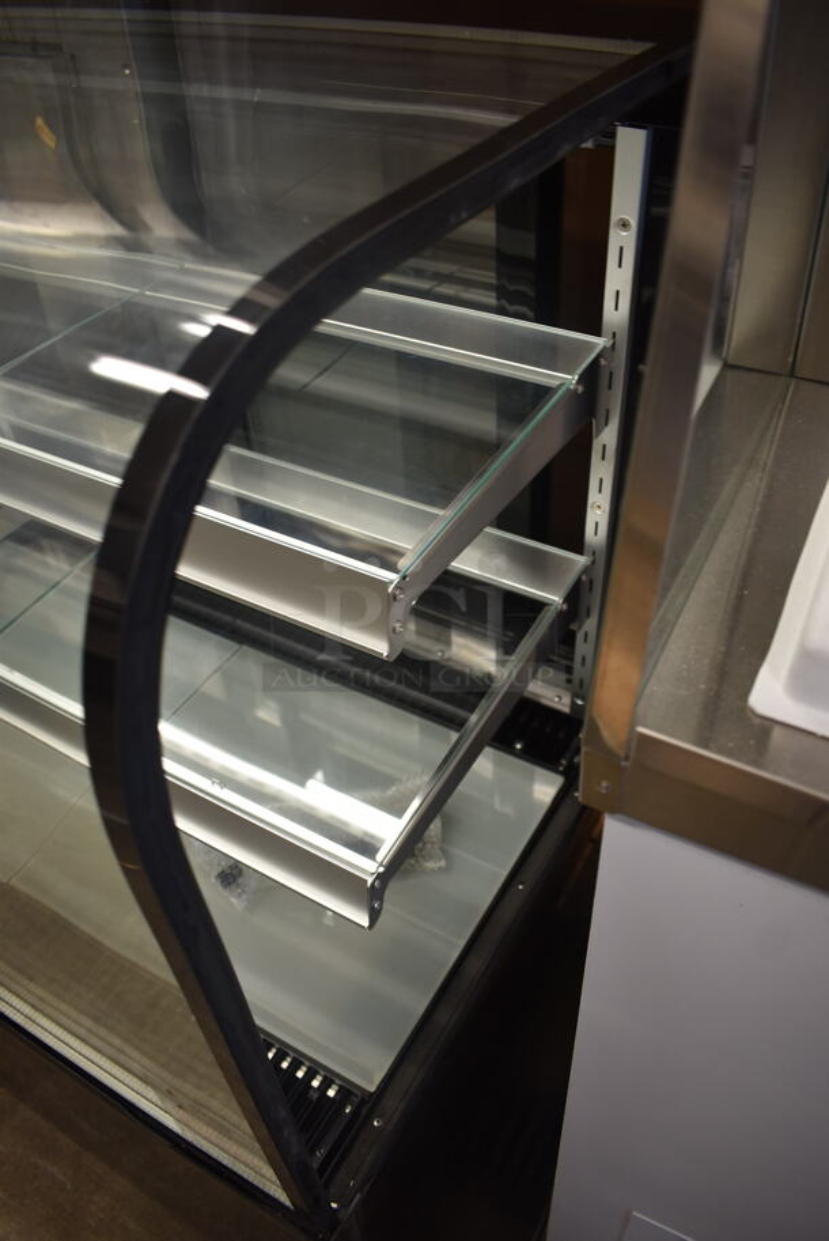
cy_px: 620
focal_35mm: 27
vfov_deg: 67.3
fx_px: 931
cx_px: 414
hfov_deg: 48.0
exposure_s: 1/30
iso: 360
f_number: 3.5
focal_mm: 18
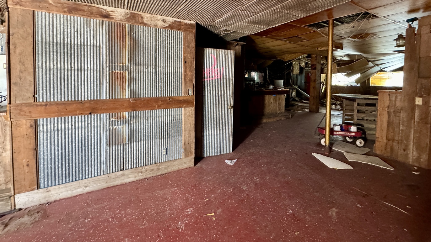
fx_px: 183
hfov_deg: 99.3
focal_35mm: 16
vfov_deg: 65.6
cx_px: 223
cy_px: 85
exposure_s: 1/60
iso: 1000
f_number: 2.2
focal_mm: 2.22
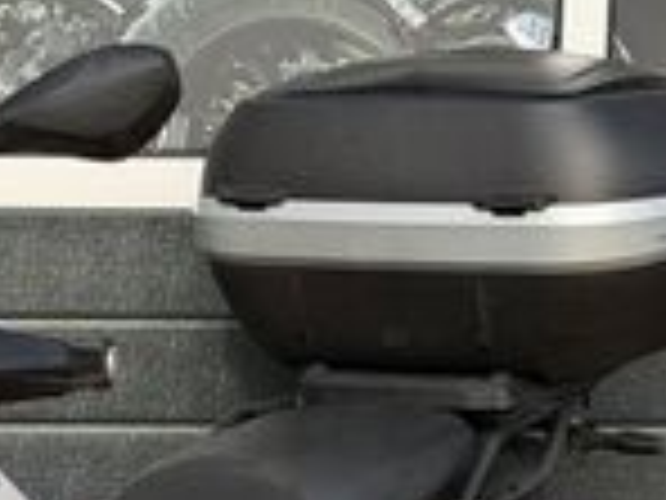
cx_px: 18
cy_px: 923
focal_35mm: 208
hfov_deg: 9.5
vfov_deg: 6.9
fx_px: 4002
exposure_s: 1/1543
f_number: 1.78
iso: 100
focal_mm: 6.76
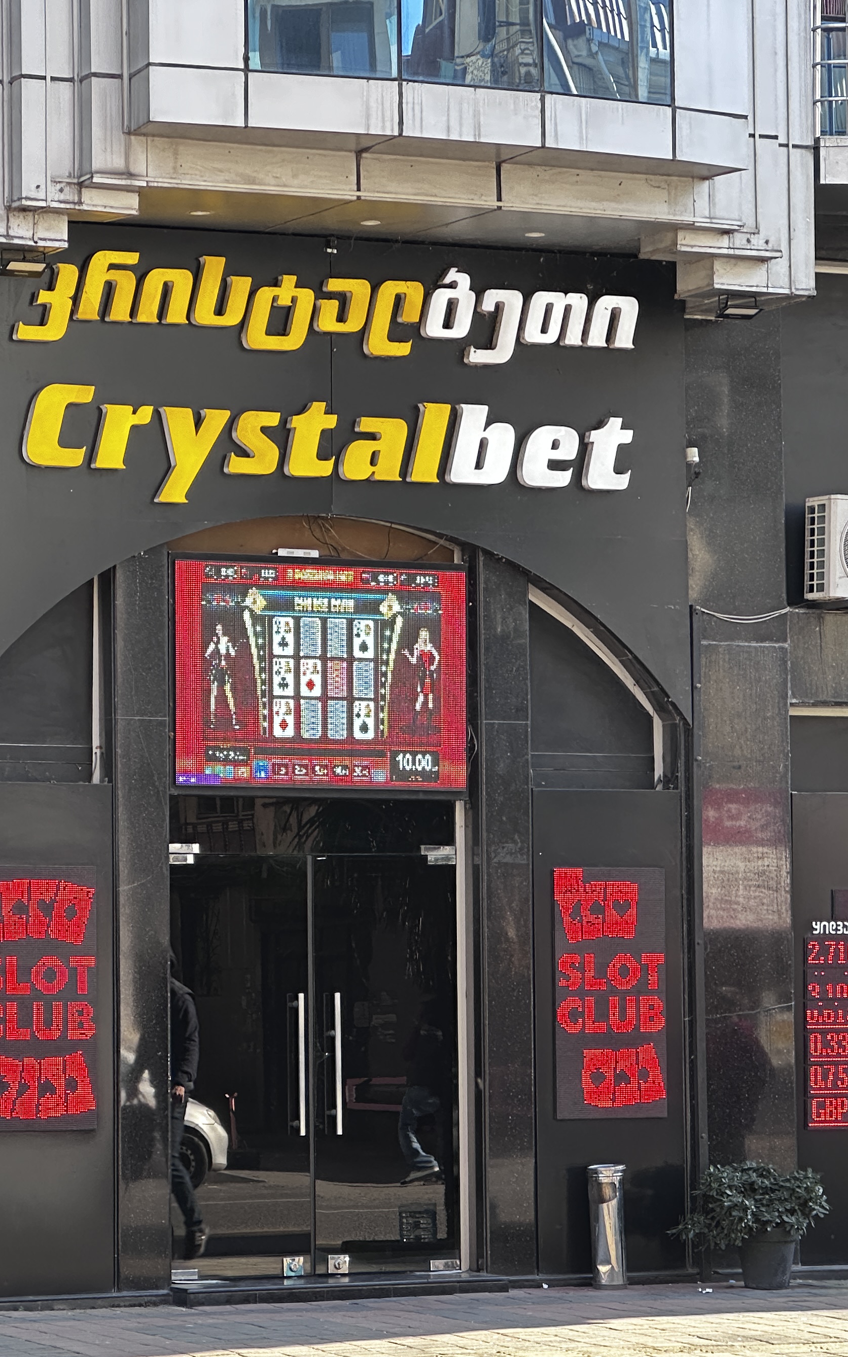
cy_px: 683
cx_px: 316
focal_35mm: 123
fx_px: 4549
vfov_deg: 17.0
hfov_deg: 10.6
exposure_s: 1/99
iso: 100
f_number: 2.8
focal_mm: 9
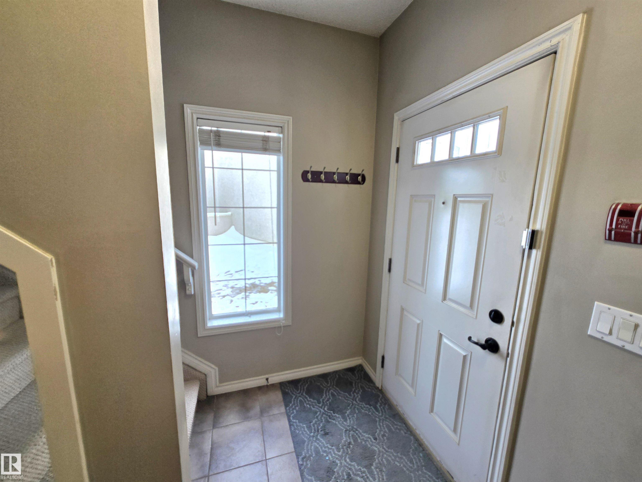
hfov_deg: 106.2
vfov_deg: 89.9
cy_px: 241
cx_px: 321
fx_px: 241
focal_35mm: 13
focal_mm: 2.2
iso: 64
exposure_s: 1/120
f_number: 2.2
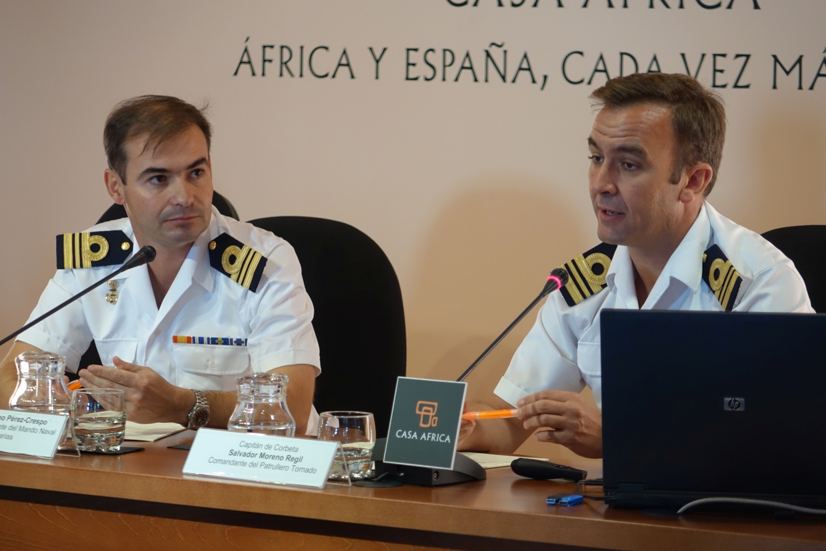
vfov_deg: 7.5
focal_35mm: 184
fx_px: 4222
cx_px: 413
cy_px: 276
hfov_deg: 11.2
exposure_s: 1/60
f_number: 2.8
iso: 800
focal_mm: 67.6
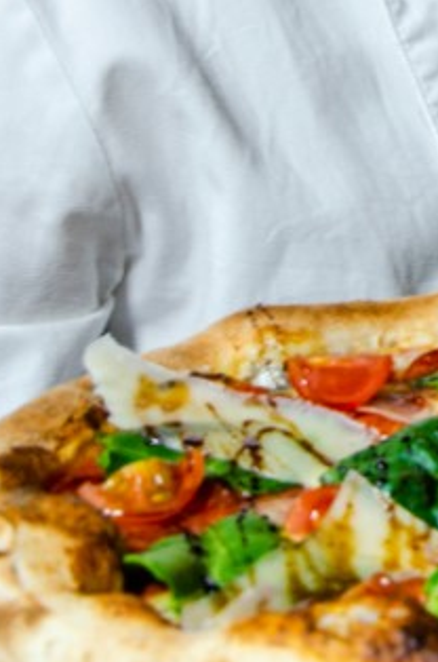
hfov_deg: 8.2
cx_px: 478
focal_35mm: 166
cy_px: -65
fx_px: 3043
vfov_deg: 12.2
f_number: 5
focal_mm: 30
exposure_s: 1/20
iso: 500
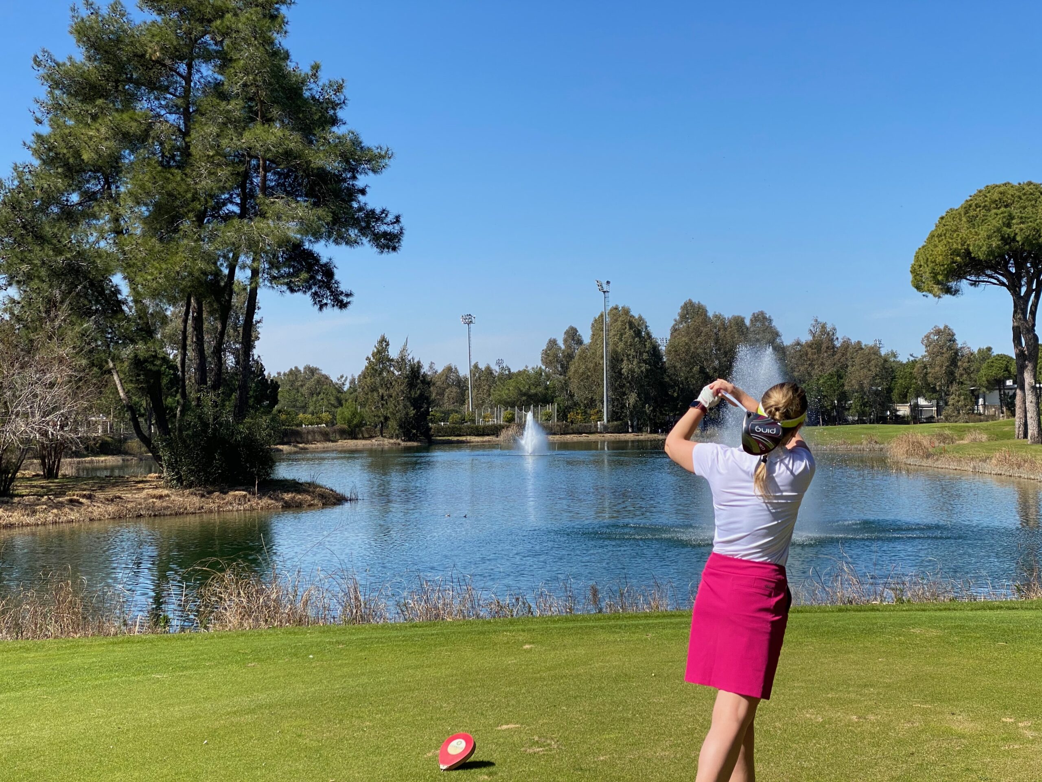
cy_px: 391
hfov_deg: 36.8
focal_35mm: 52
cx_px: 521
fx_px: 1565
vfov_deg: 28.0
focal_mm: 6
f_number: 2
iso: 20
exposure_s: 1/1546
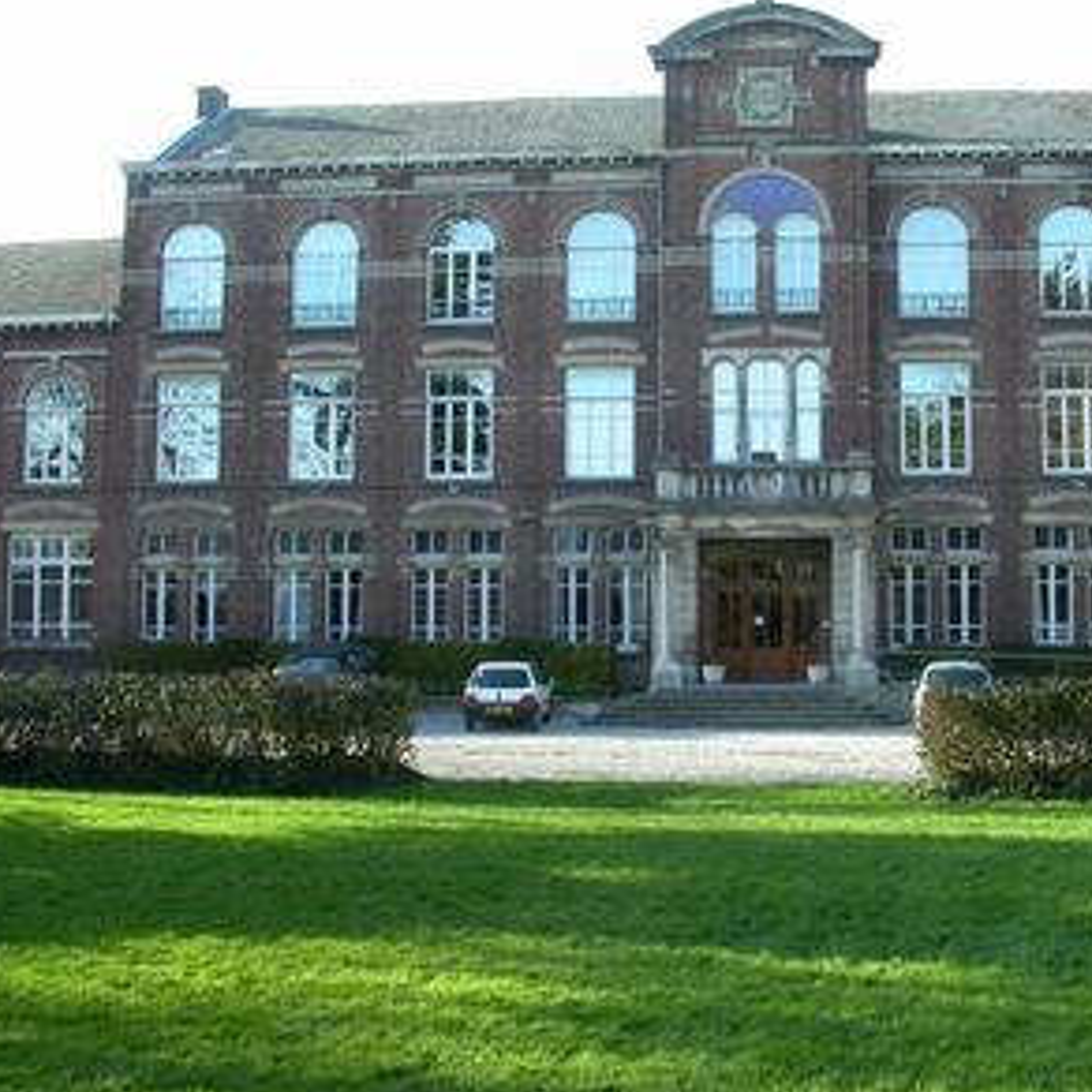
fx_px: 1642
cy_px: 550
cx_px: 726
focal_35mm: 46
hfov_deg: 36.4
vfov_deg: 36.8
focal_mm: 7.85
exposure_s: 1/93.5
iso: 100
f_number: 6
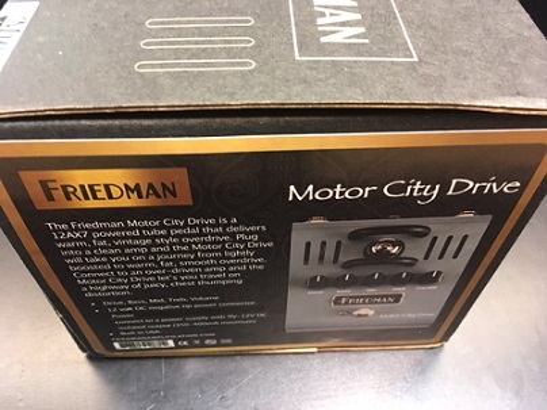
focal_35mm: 29
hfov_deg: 61.7
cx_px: 274
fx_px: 458
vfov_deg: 48.2
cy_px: 205
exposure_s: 1/24
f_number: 2.2
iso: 200
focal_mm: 4.15
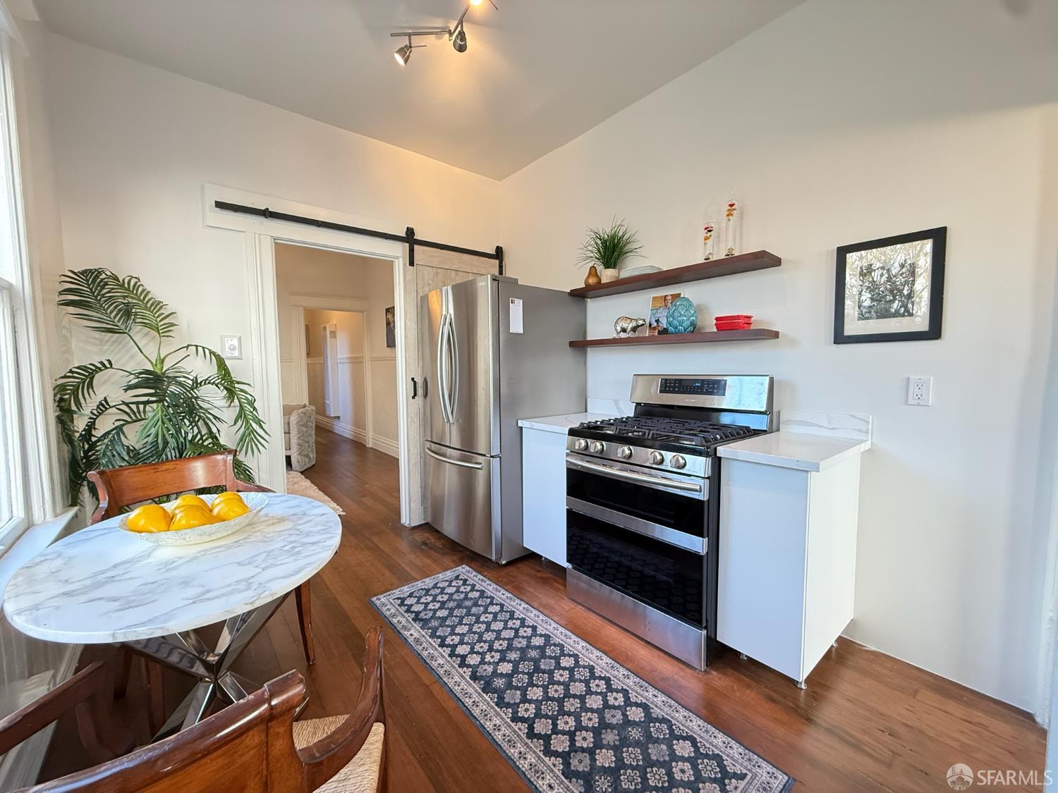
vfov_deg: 85.7
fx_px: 428
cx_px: 529
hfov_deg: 102.1
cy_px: 396
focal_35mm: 14
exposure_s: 1/60
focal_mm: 2.22
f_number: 2.2
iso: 320
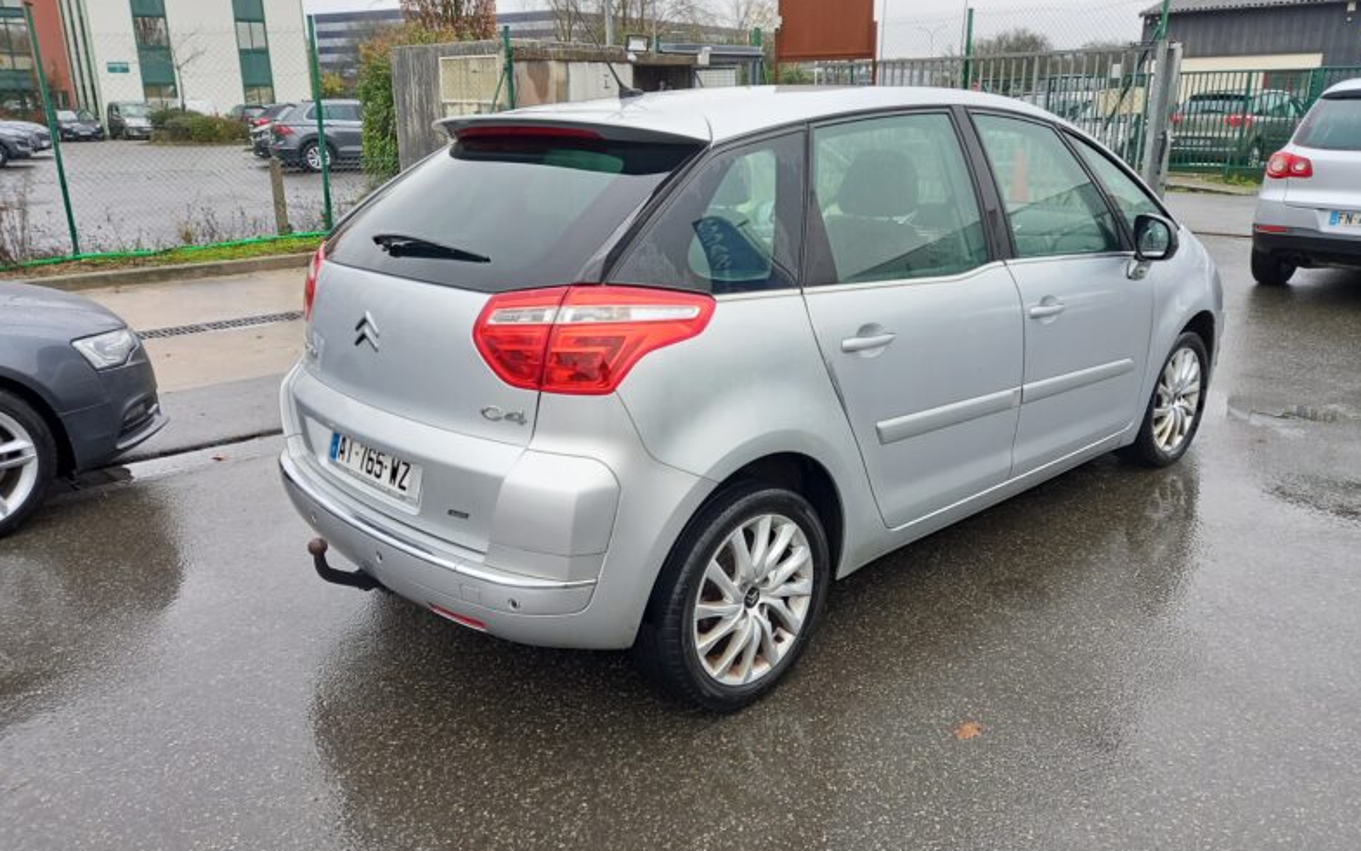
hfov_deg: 68.4
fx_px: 1002
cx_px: 690
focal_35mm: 27
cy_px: 399
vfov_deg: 46.0
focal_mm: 4.6
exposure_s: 1/50
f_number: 2
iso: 64
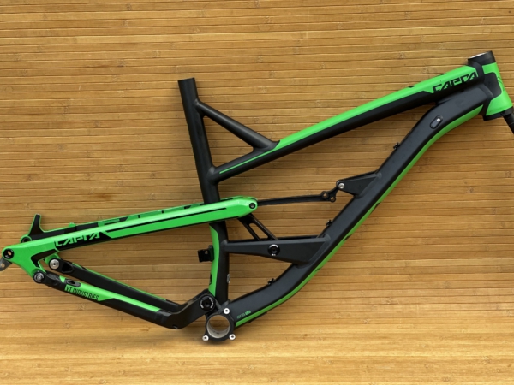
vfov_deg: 19.1
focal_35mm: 77
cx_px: 257
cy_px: 192
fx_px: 1143
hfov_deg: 25.3
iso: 40
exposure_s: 1/121
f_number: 2.8
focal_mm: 9
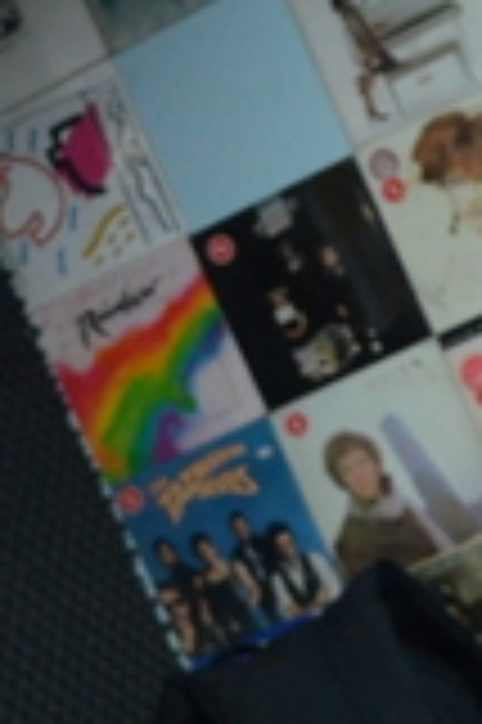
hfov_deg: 11.2
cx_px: 626
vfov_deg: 17.2
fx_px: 2395
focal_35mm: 119
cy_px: 283
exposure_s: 1/50
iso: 2500
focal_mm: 20
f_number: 3.5
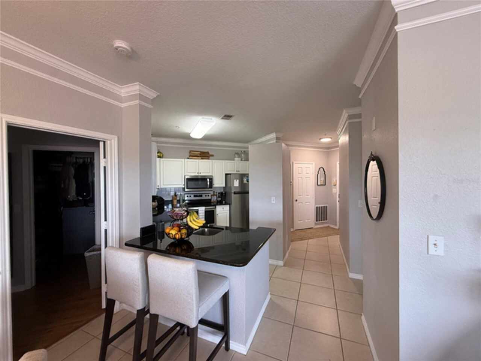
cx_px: 240
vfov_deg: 85.7
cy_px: 180
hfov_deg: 102.1
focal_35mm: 14
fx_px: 195
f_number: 2.2
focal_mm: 2.22
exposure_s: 1/120
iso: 320
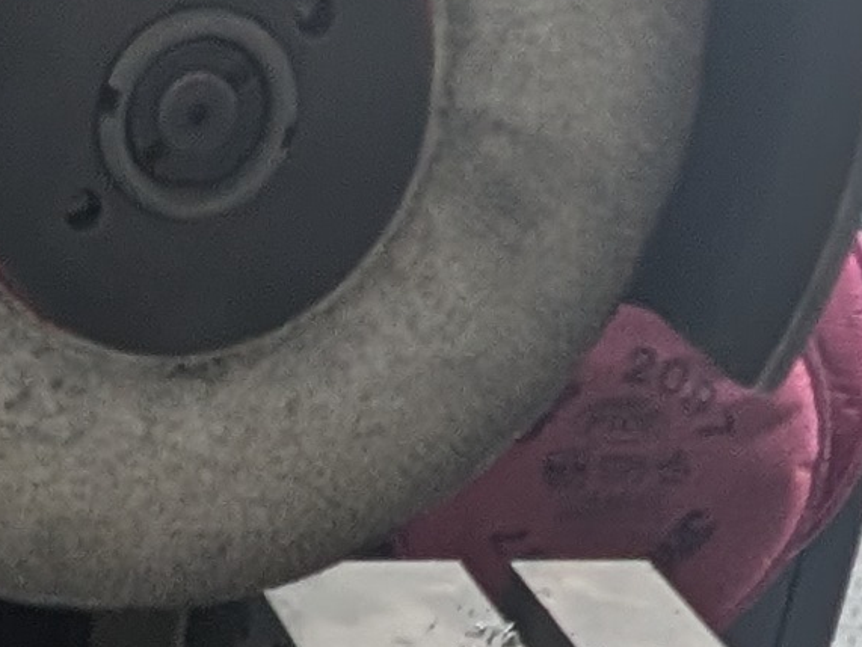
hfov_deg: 17.0
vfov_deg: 11.7
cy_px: 1347
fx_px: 2791
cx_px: -92
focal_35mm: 112
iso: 94
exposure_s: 1/24
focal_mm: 2.22
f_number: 2.2
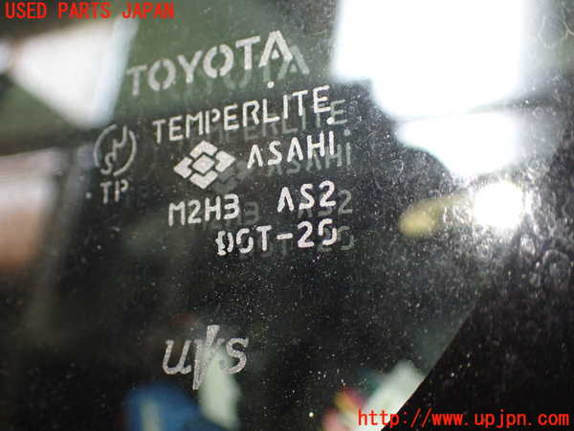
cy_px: 216
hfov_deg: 45.8
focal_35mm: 41
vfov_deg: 35.1
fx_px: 680
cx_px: 287
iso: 800
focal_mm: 7.31
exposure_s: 1/80
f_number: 2.8
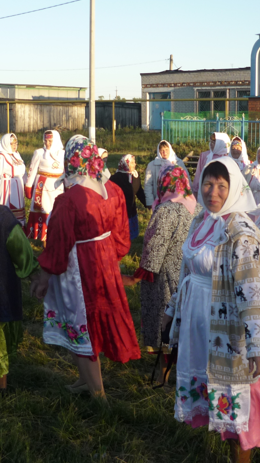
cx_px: 170
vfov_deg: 35.3
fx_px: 723
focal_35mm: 59
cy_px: 179
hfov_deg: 20.3
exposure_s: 1/320
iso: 100
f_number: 2.8
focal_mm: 5.5
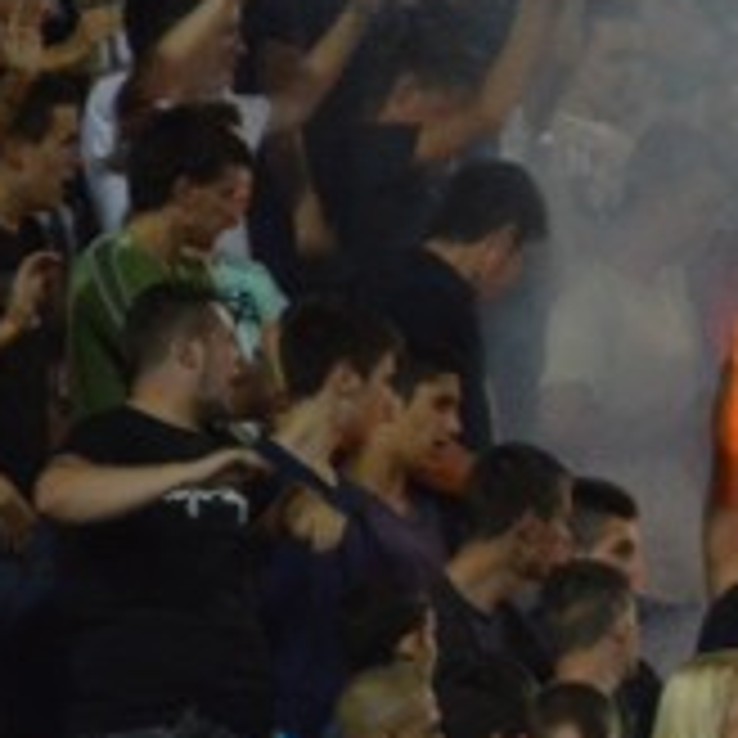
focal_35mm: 1395
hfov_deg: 1.3
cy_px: 567
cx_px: 1323
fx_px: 33648
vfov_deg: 1.3
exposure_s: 1/200
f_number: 5.6
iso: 1600
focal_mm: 200
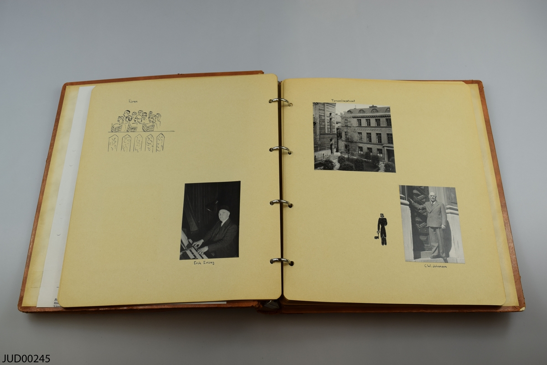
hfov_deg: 47.9
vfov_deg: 33.0
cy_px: 182
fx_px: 615
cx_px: 274
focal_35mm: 40
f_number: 8
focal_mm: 27
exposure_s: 1/250
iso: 400
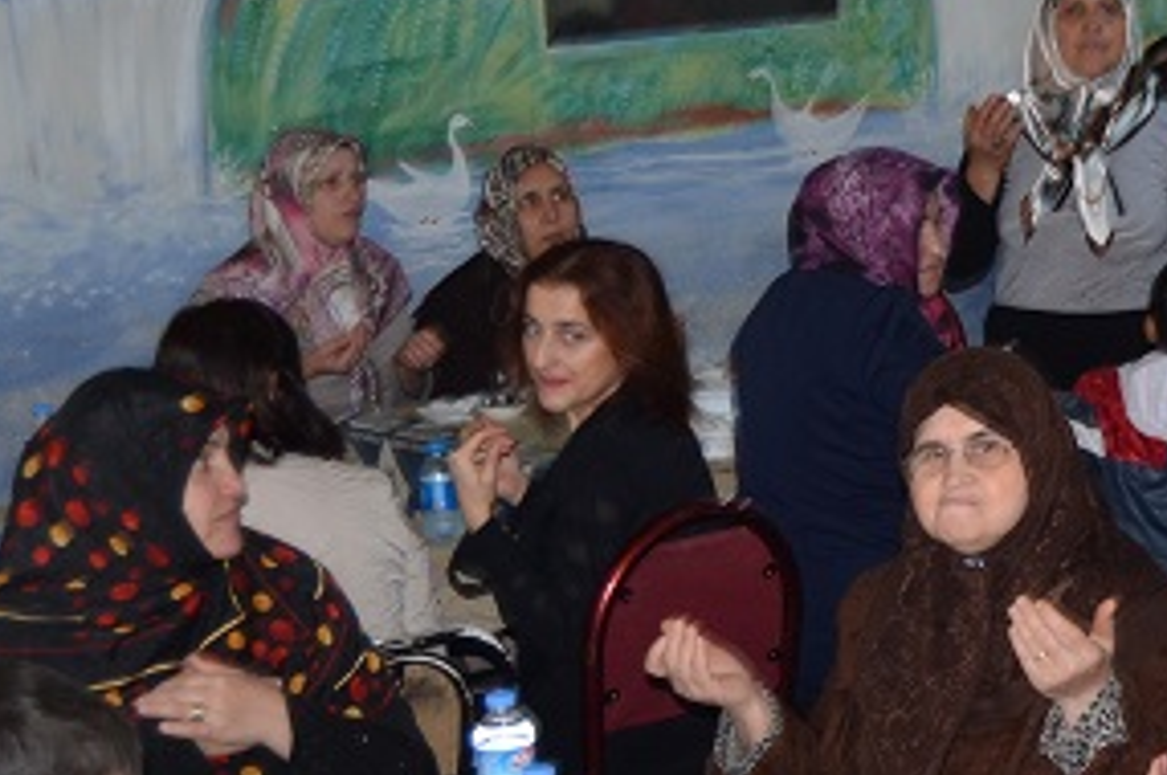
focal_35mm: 109
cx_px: 1289
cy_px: 496
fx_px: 3529
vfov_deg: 12.5
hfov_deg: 18.1
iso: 560
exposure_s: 1/60
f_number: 4.2
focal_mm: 30
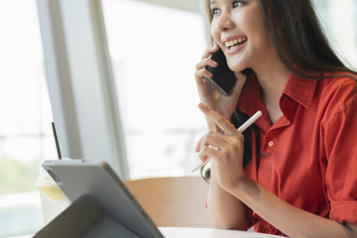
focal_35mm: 60
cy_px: 109
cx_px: 178
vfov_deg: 22.6
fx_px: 595
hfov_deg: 33.4
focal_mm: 35
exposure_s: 1/2000
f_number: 1.4
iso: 640
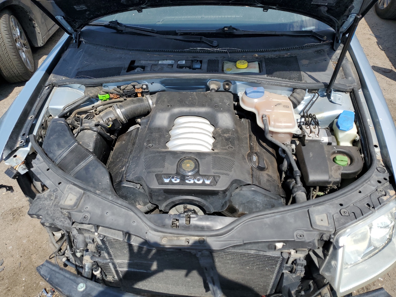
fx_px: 297
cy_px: 148
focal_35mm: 26
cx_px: 198
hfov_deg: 67.3
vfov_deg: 53.1
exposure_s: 1/2000
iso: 50
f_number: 1.5
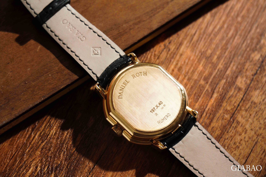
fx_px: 776
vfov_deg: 13.0
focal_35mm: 105
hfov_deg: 19.5
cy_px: 88
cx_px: 133
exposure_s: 1/400
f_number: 5.6
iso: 2500
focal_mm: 70
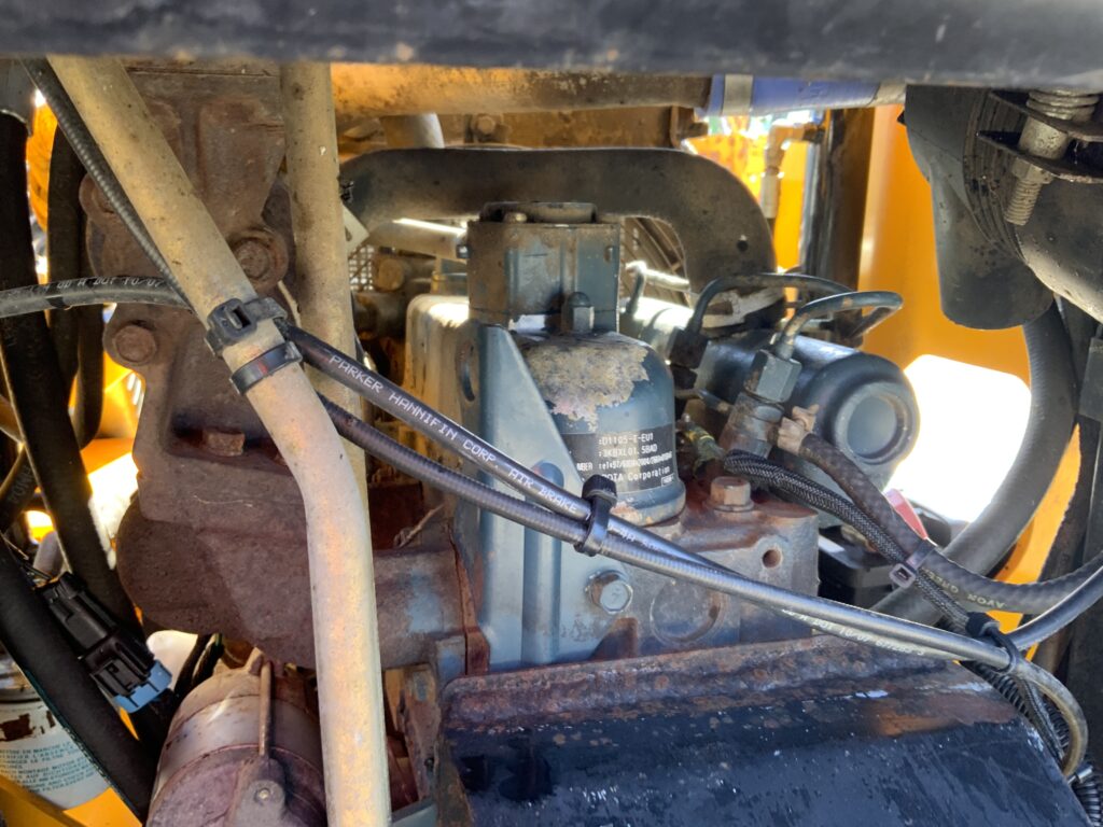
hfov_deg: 61.7
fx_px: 924
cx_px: 552
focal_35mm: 29
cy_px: 414
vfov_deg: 48.2
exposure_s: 1/88
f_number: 1.8
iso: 64
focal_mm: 3
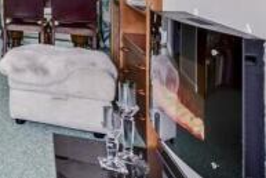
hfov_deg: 24.5
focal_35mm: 51
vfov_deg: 23.9
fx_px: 377
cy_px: -41
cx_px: -176
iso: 640
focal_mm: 10
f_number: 8
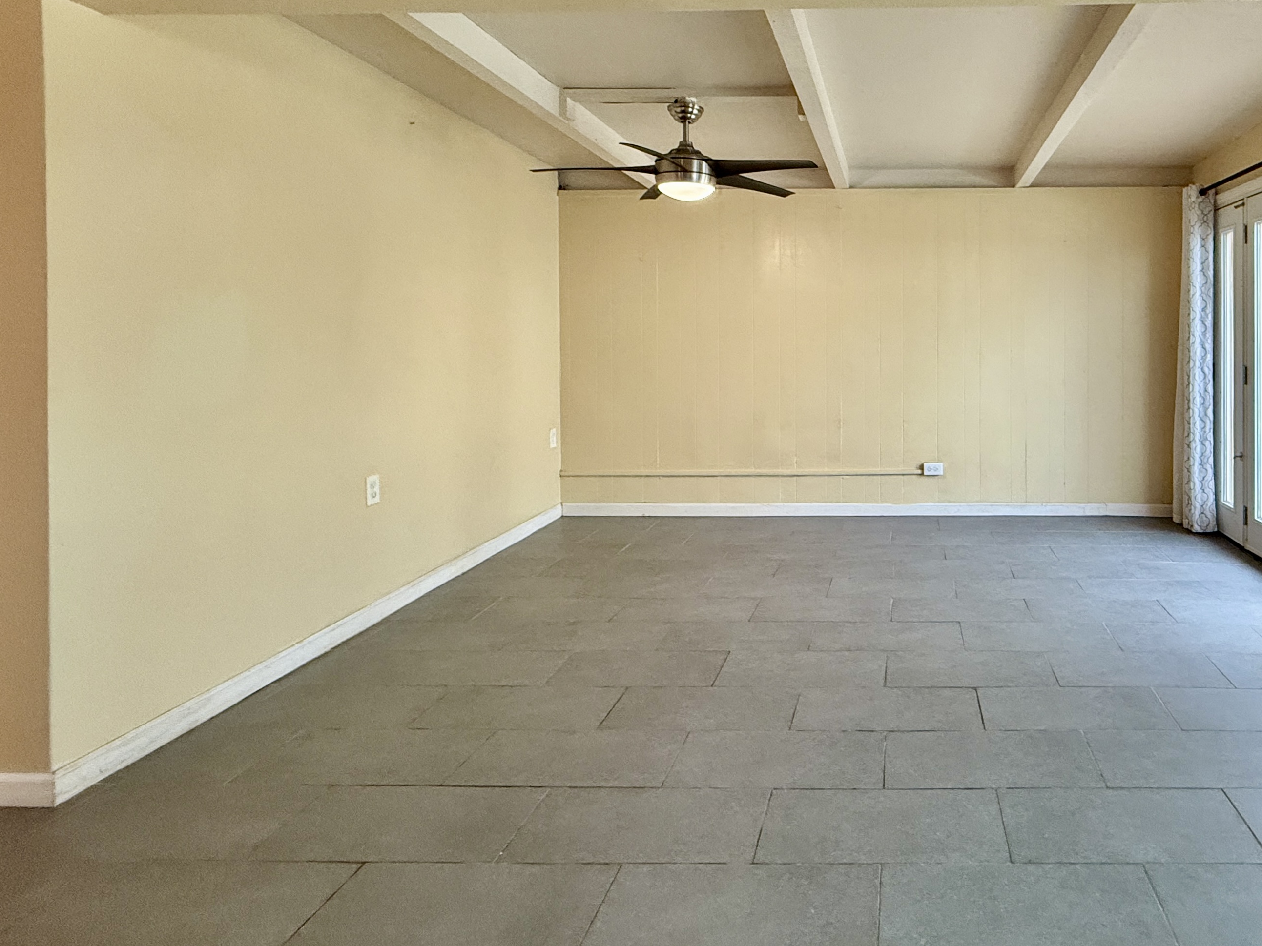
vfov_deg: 62.4
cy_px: 342
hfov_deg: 75.3
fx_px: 766
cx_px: 887
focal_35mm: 21
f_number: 2.2
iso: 320
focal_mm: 2.22
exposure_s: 1/60
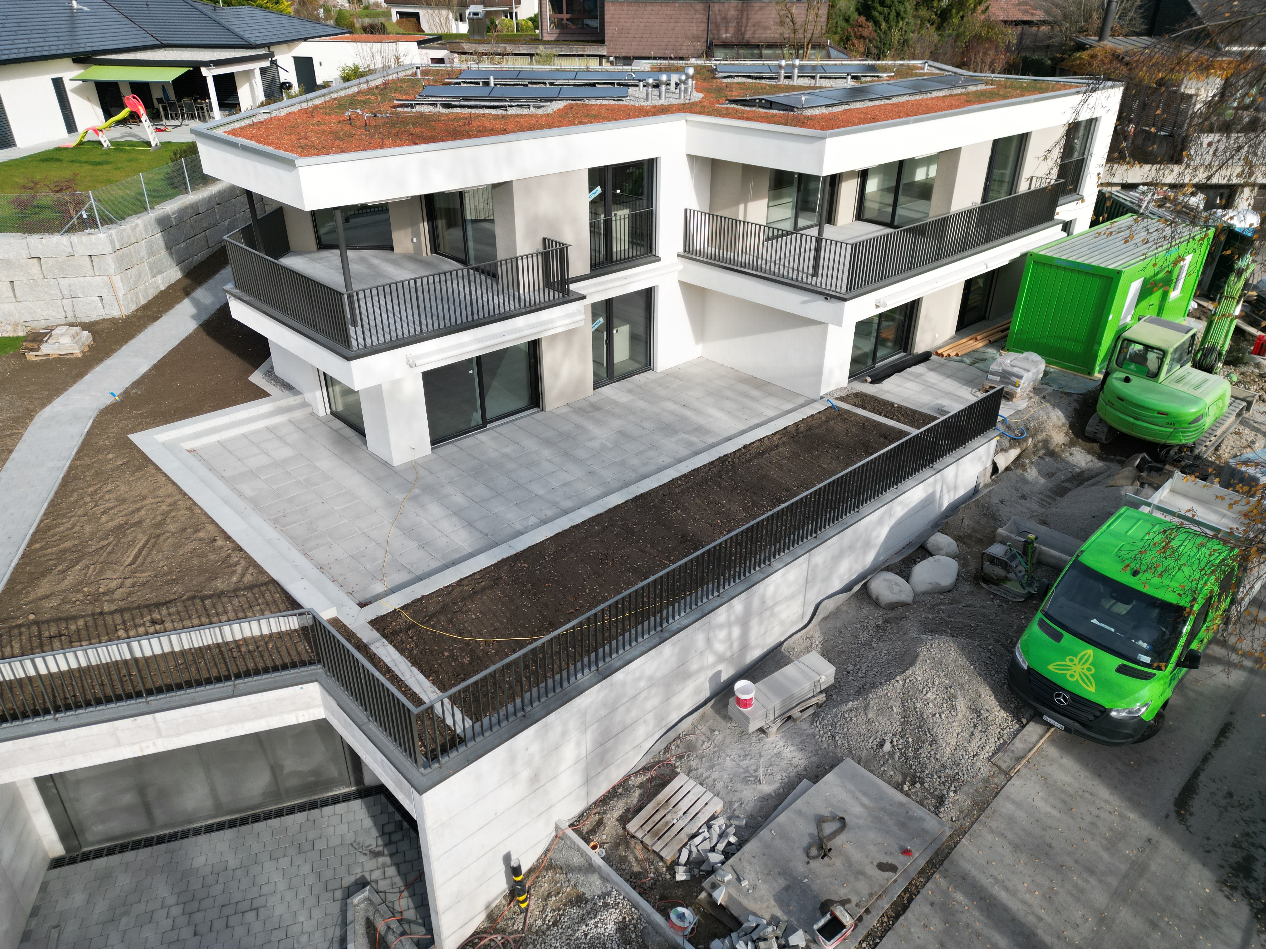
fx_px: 878
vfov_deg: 56.8
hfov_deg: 71.6
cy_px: 474
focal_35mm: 24
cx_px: 633
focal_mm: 6.72
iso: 200
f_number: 1.7
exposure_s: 1/2500
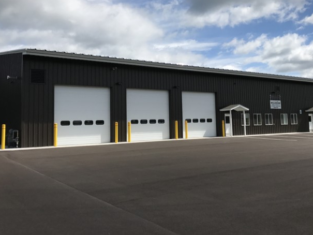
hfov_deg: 49.9
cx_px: 185
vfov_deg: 38.5
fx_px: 335
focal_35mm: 37
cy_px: 92
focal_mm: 3.99
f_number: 1.8
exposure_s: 1/4808
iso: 20
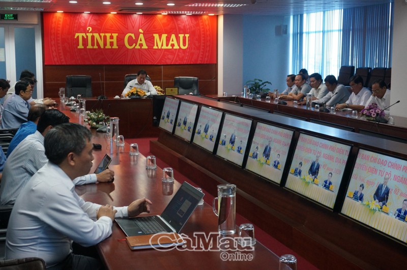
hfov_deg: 36.0
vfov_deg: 24.3
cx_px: 204
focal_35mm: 56
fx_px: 627
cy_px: 135
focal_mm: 37
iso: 1600
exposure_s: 1/100
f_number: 7.1
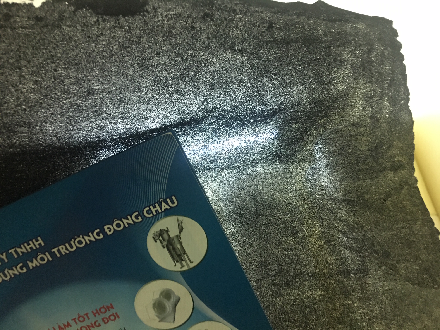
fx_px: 369
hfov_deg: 61.7
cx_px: 220
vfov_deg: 48.2
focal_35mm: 29
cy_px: 165
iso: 125
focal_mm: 4.15
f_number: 2.2
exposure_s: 1/8
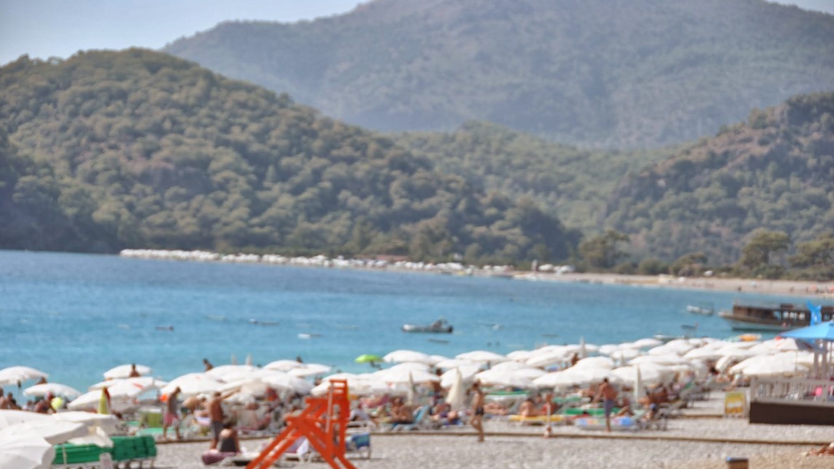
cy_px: 277
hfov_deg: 14.3
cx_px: 418
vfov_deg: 8.1
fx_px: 3329
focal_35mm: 151
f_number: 5.6
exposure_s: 1/500
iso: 100
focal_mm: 95
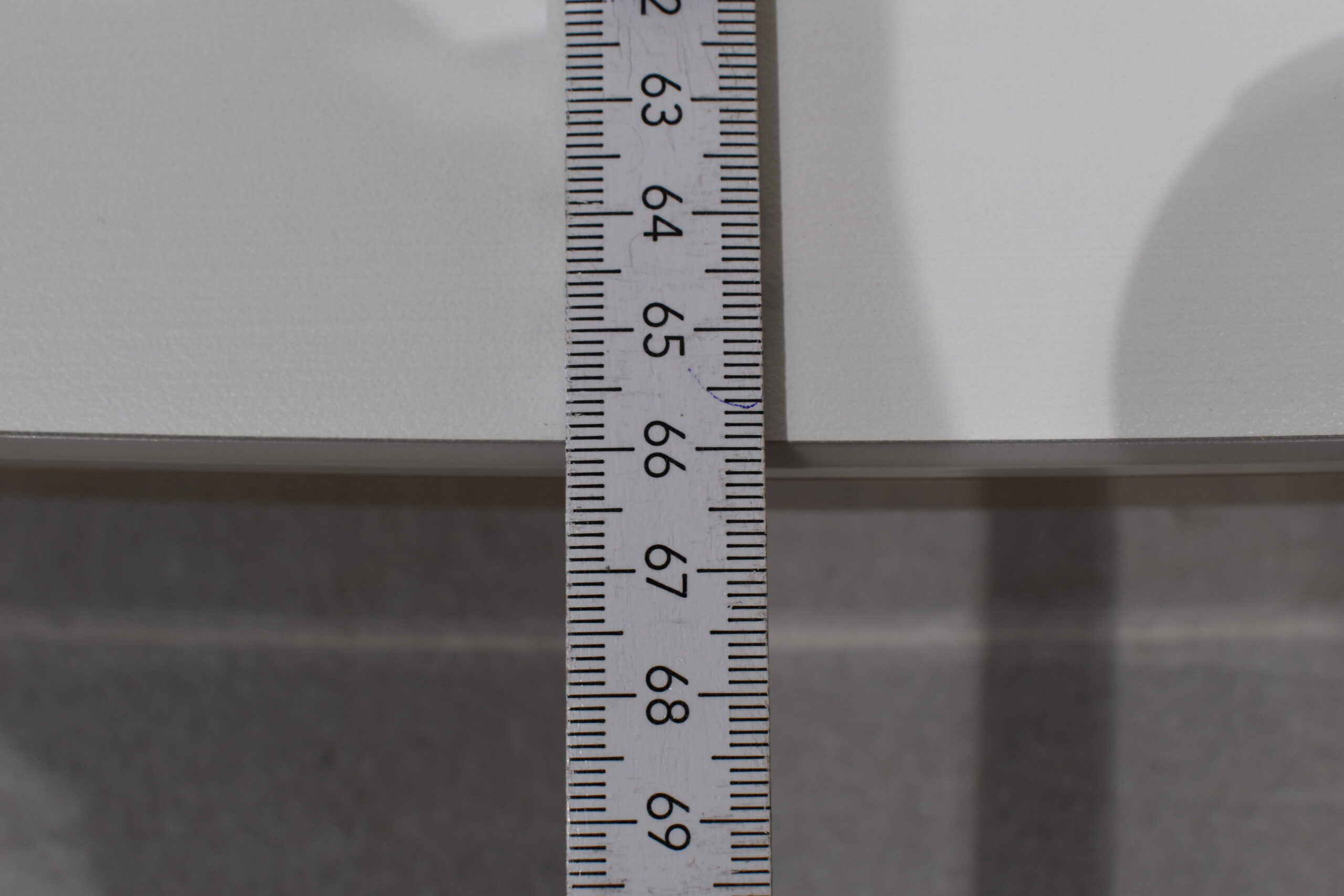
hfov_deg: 45.0
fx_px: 1624
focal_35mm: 44
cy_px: 448
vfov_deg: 30.9
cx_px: 672
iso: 320
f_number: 8
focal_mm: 29
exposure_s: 1/60
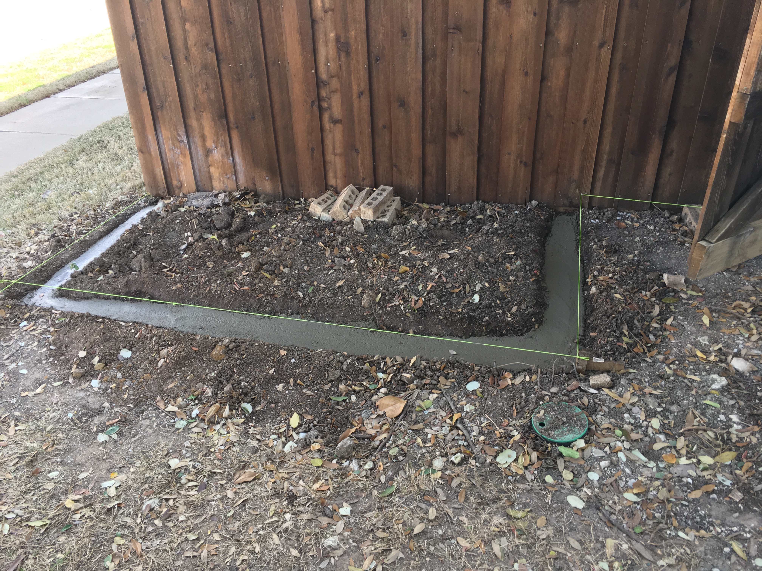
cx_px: 381
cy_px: 286
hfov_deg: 61.7
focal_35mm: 29
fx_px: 638
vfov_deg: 48.2
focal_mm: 4.15
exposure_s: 1/120
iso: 40
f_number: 2.2
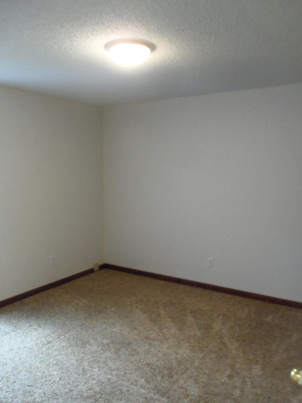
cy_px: 202
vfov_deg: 63.4
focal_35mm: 28
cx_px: 151
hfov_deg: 49.7
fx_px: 326
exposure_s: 1/30
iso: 400
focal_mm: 5.1
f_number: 3.3
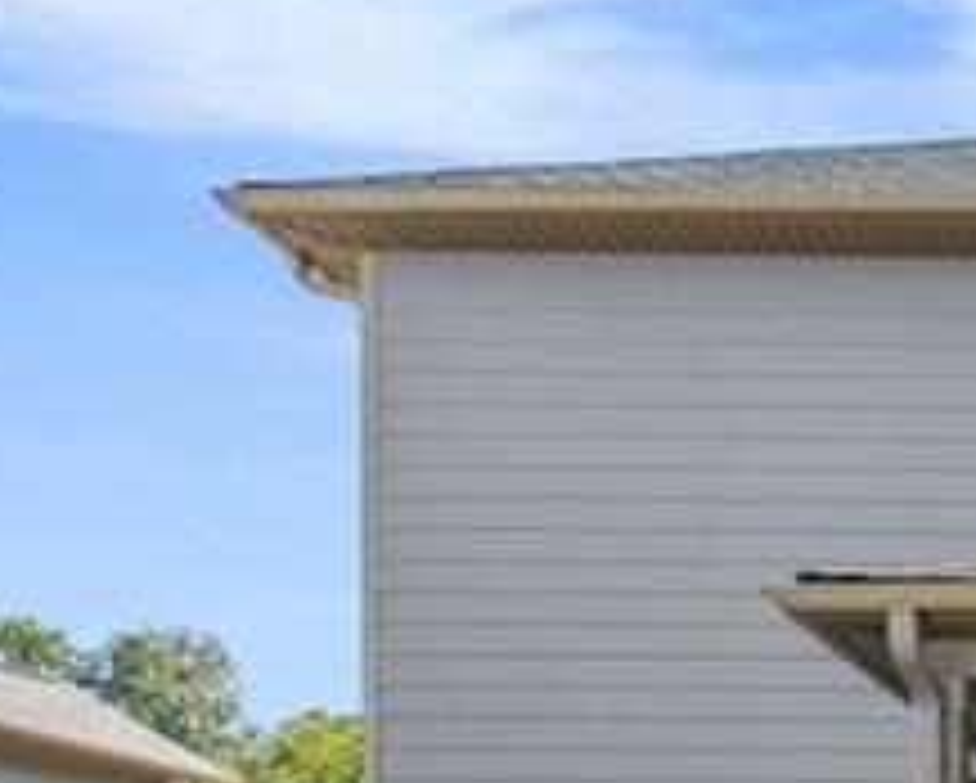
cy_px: 1046
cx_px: 1408
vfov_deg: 21.9
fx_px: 1793
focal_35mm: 62
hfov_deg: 24.6
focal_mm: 14
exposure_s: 1/1250
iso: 800
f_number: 7.1
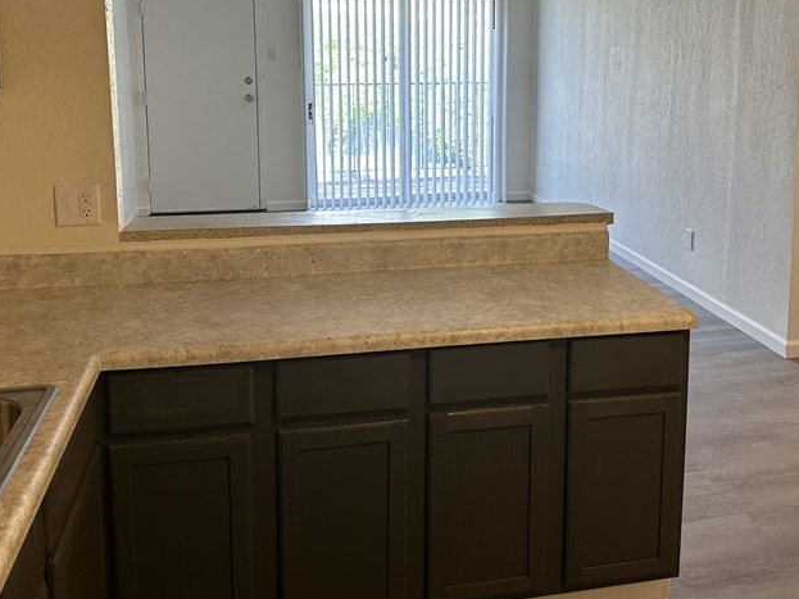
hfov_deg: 49.9
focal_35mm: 37
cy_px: 167
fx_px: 854
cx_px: 476
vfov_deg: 37.9
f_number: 1.78
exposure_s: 1/120
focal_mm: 6.86
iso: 160
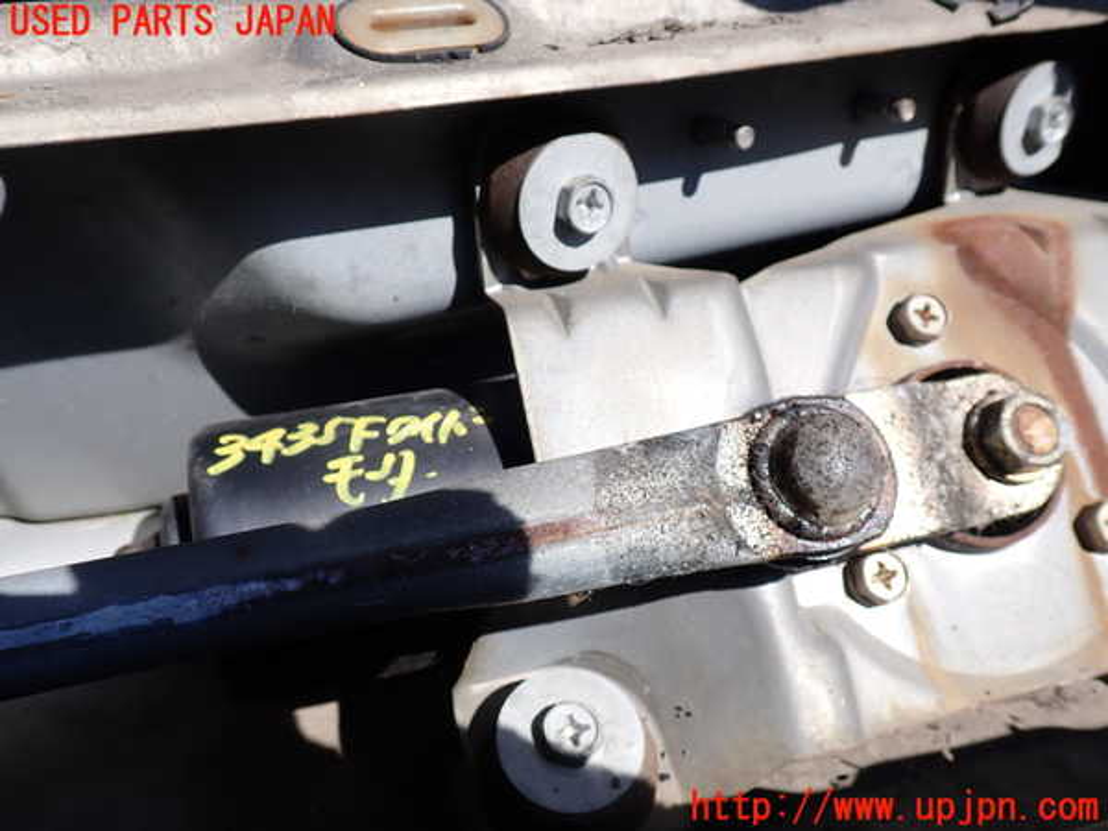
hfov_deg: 60.0
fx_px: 960
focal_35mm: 30
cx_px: 554
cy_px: 416
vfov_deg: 46.8
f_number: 3.2
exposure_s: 1/800
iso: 100
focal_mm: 5.4
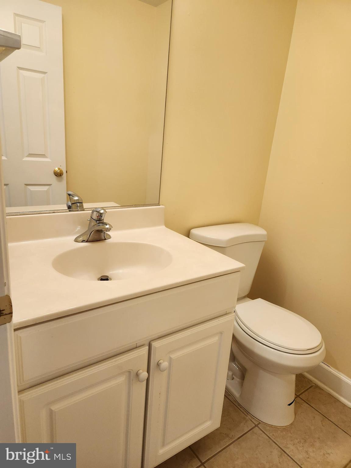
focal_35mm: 23
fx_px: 311
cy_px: 234
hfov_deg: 58.9
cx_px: 176
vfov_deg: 73.9
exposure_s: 1/180
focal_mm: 5.4
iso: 160
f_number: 1.8
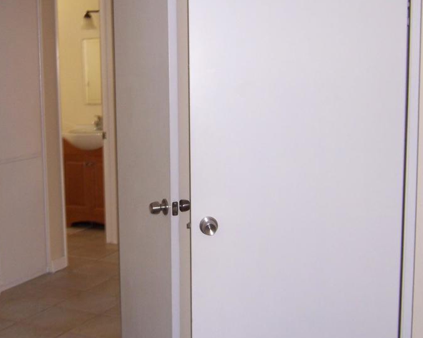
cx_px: 126
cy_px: 178
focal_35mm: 59
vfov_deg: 25.8
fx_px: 738
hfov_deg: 31.6
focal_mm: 6.7
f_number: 3.4
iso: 140
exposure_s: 1/60
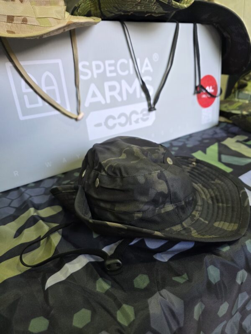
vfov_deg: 73.9
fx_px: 222
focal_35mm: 23
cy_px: 167
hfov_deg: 58.9
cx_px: 126
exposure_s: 1/120
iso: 250
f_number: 1.7
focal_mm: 6.3
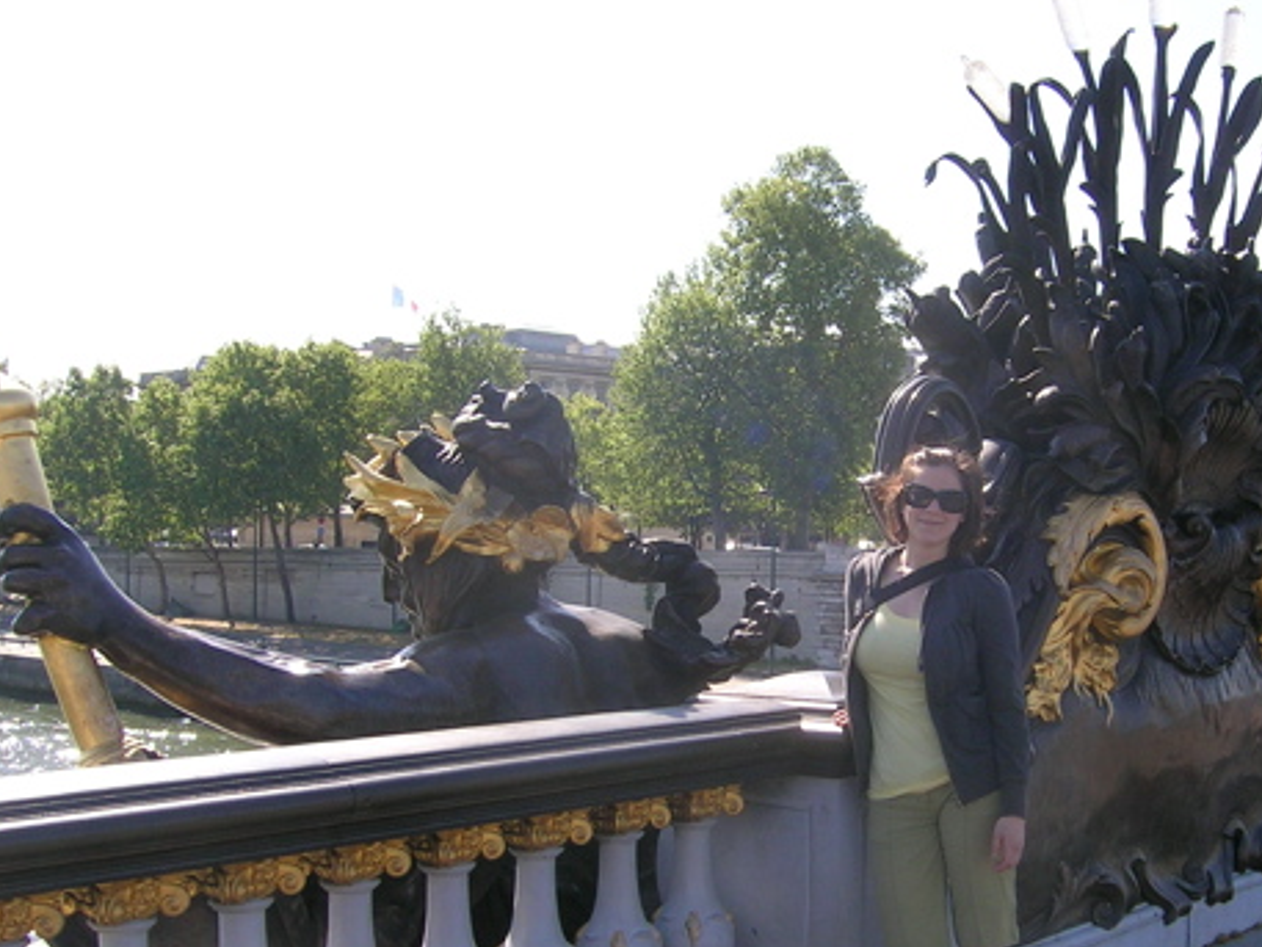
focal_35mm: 49
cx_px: 853
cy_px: 641
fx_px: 1787
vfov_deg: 29.5
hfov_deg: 38.4
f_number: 4.8
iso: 50
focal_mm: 5.4
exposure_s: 1/211
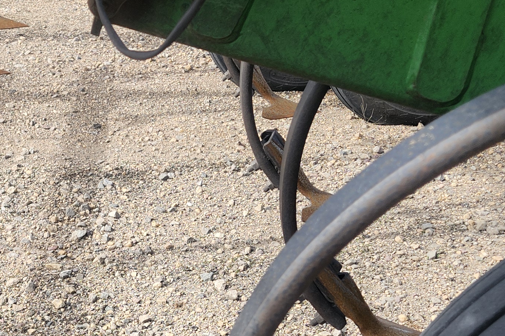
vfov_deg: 18.3
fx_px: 982
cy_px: 421
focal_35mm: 70
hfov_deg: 28.1
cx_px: 79
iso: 25
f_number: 1.8
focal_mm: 5.54
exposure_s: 1/314
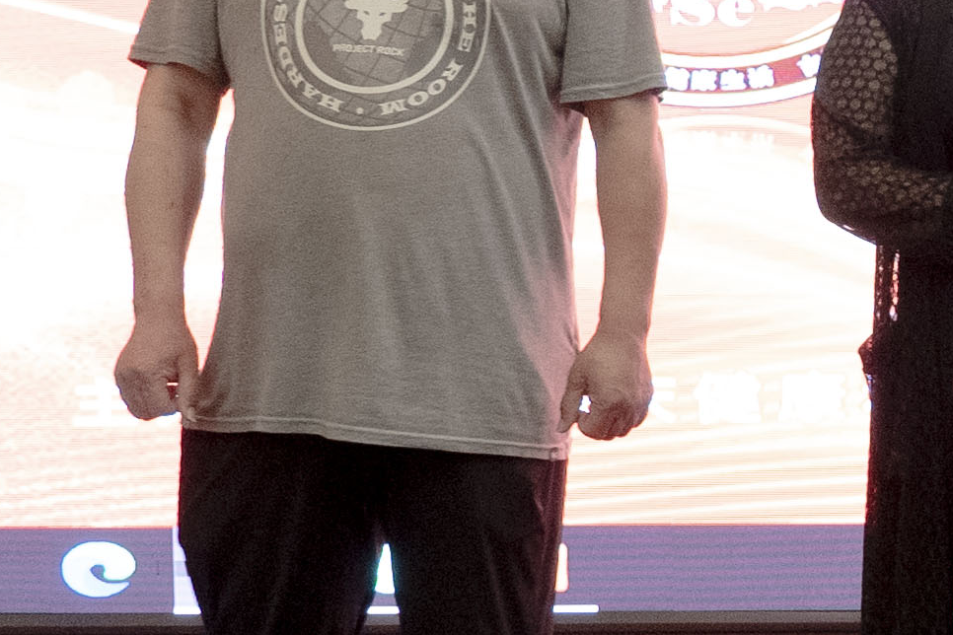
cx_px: 1414
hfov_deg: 13.1
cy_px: 344
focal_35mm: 149
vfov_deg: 9.2
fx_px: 3944
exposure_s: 1/100
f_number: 4
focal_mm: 24
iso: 2500
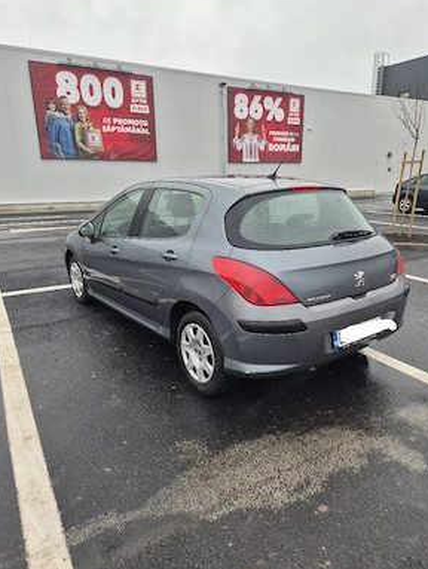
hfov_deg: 56.9
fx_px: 395
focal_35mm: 24
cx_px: 218
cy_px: 285
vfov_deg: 71.5
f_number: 1.8
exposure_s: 1/182
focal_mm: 5.4
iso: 50
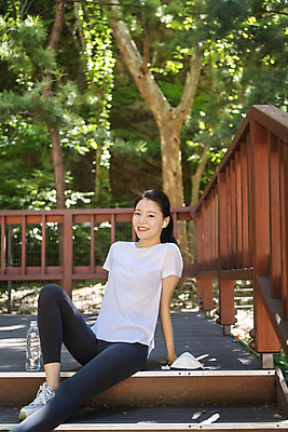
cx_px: 144
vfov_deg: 39.6
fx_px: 599
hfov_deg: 27.0
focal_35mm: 50
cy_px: 216
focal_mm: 50
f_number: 2.8
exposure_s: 1/125
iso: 400
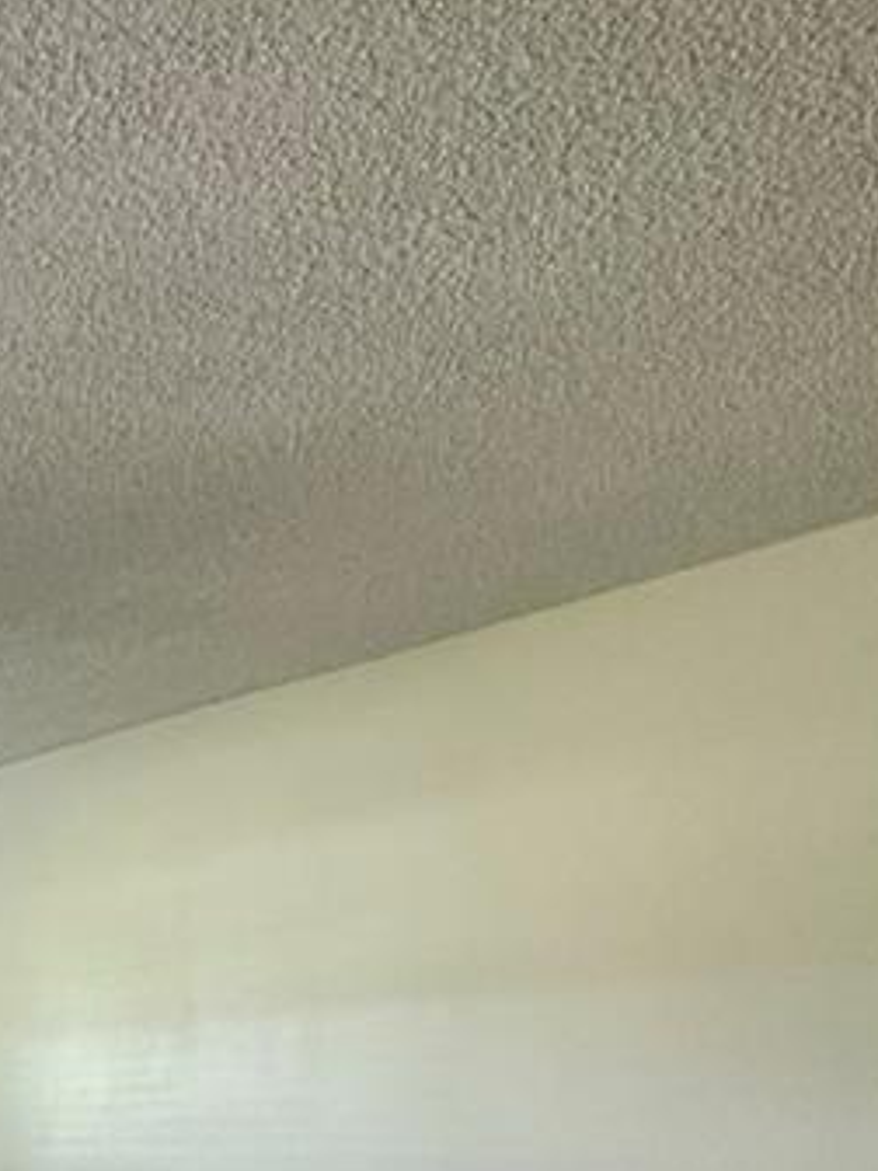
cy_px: 1384
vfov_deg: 32.1
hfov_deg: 23.1
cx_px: -463
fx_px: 1691
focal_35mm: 50
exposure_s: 1/120
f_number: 2.2
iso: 250
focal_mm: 2.22
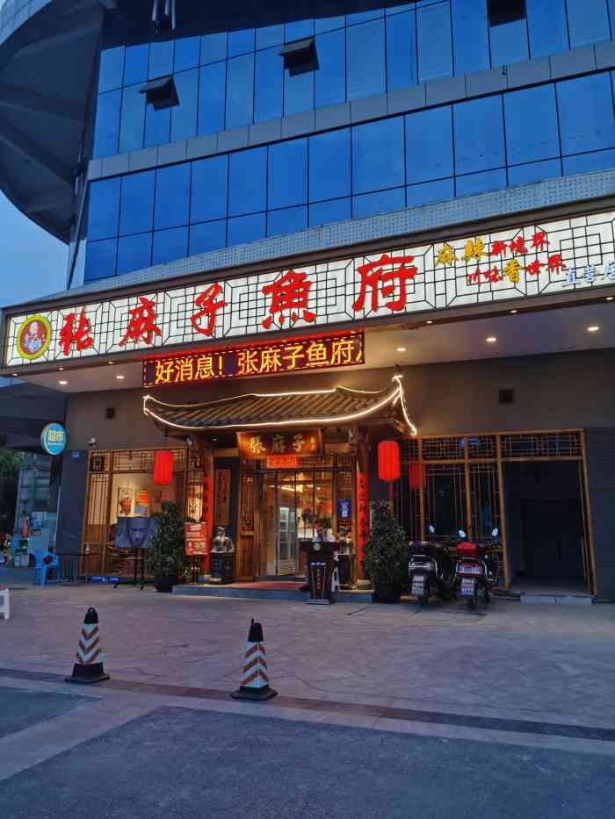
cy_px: 410
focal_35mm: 27
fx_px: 639
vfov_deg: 65.3
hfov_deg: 51.4
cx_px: 308
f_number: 1.6
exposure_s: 1/323
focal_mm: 5.56
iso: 50
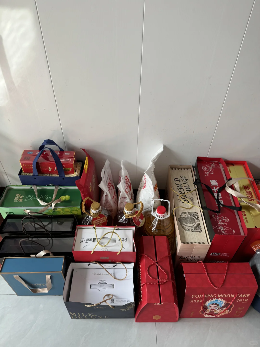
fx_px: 240
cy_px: 174
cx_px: 130
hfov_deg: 56.8
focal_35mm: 24
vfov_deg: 71.6
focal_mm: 6.76
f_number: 1.78
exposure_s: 1/121
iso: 100
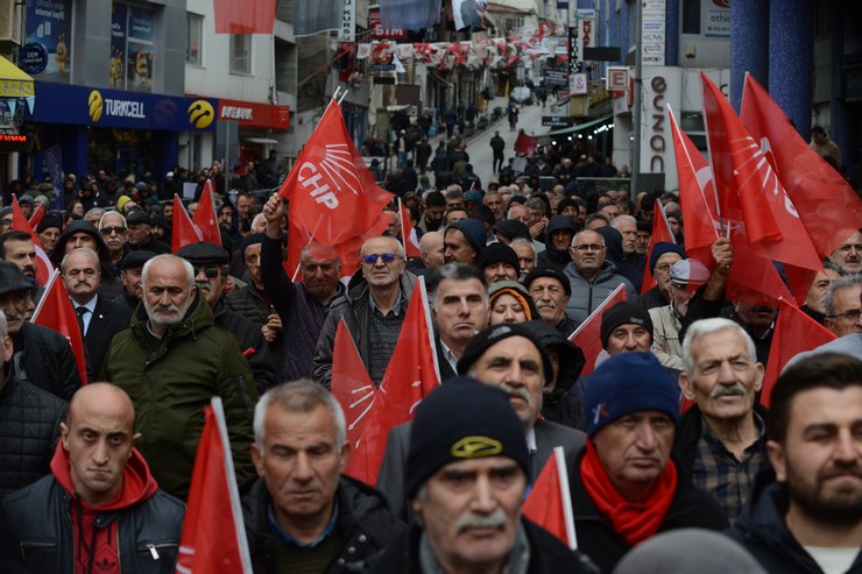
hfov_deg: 28.8
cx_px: 431
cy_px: 287
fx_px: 1676
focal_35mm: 70
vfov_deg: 19.4
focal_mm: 70
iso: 1600
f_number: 4.5
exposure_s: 1/3200
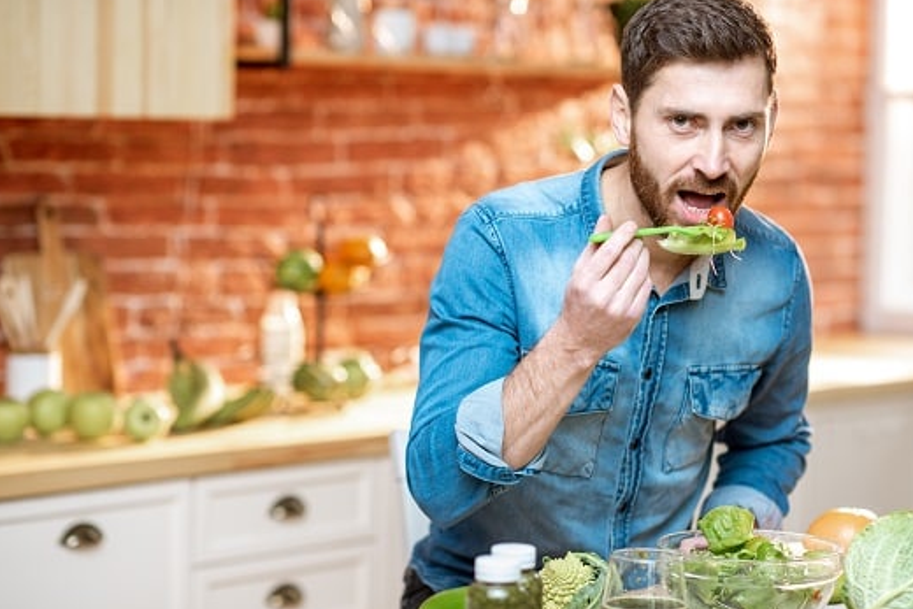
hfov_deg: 20.8
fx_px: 2486
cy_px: 323
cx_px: 493
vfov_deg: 14.0
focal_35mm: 98
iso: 320
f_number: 2.2
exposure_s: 1/200
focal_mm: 85
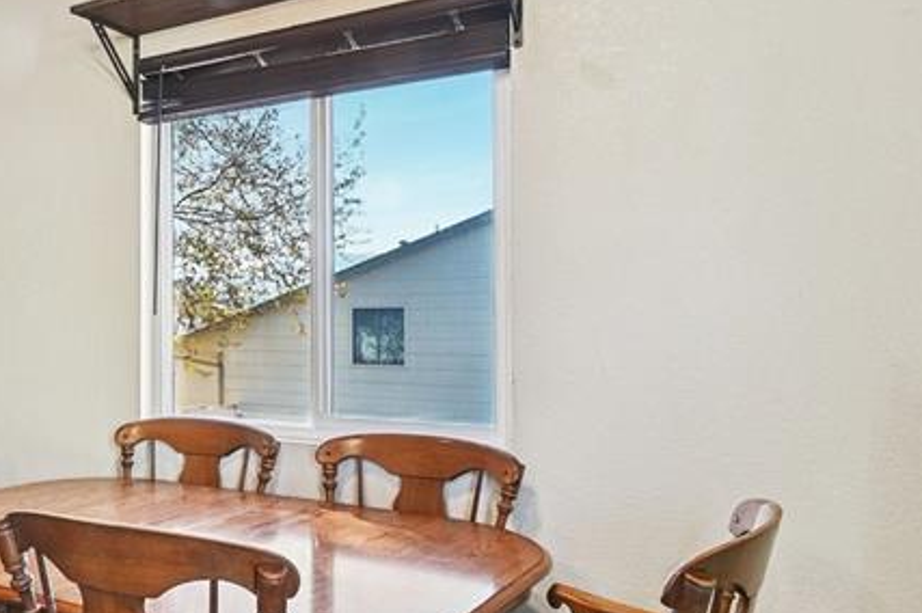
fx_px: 921
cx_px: 194
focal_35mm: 36
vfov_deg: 36.7
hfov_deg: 50.2
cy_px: 360
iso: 100
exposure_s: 1/3.33
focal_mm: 15
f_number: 11
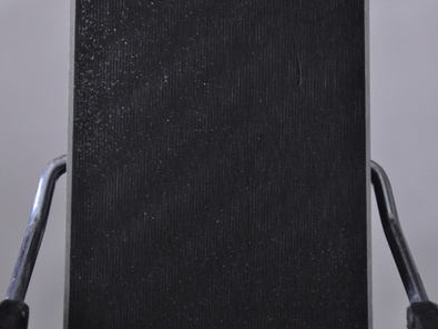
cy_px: 165
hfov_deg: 11.5
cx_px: 215
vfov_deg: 8.6
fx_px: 2183
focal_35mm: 173
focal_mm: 105
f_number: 9.5
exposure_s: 1/125
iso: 3200
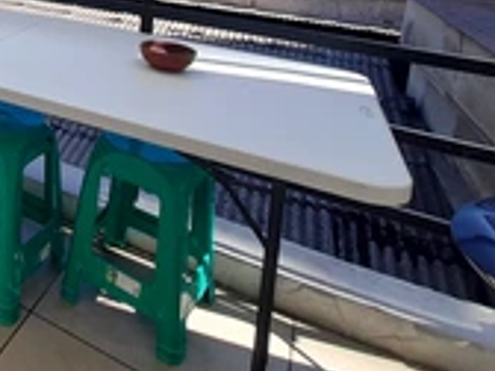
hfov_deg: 42.0
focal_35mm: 34
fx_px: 486
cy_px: -56
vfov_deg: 34.7
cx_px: -56
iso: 40
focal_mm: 1.42
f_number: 2.2
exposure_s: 1/814
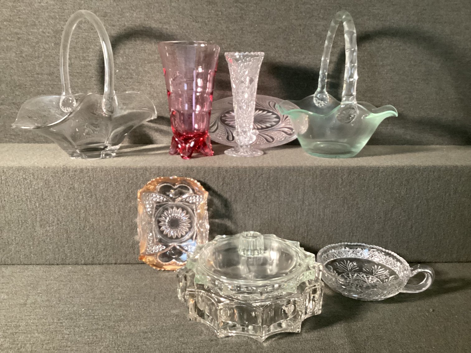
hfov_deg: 58.3
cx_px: 236
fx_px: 422
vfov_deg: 45.4
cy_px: 176
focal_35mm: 31
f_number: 2.4
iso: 320
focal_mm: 3.3
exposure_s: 1/30
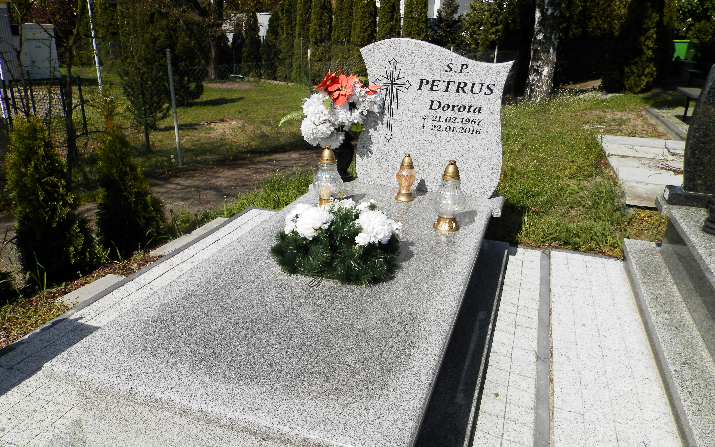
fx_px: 526
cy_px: 246
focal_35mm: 27
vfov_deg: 46.0
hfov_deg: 68.4
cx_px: 353
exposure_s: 1/250
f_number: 8.7
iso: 80
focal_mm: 4.5
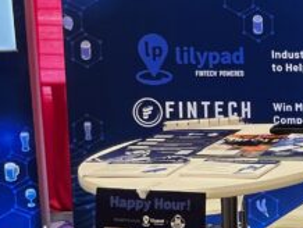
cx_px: 478
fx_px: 535
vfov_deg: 23.7
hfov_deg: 23.7
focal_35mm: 61
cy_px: 42
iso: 250
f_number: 1.8
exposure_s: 1/60
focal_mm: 1.57
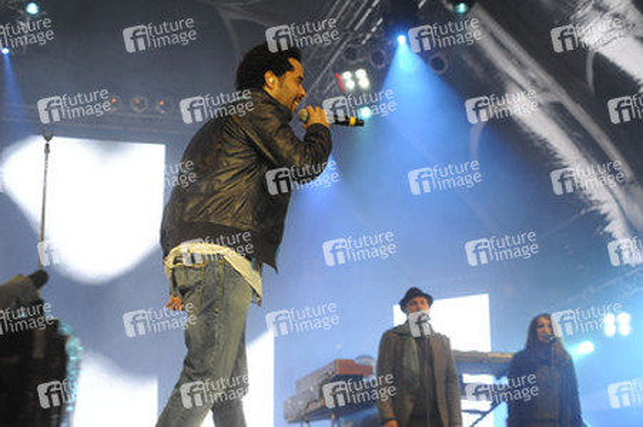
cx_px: 322
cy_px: 214
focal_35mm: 70
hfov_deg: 28.9
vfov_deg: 19.4
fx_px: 1249
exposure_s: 1/200
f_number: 5.6
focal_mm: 70
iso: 3200
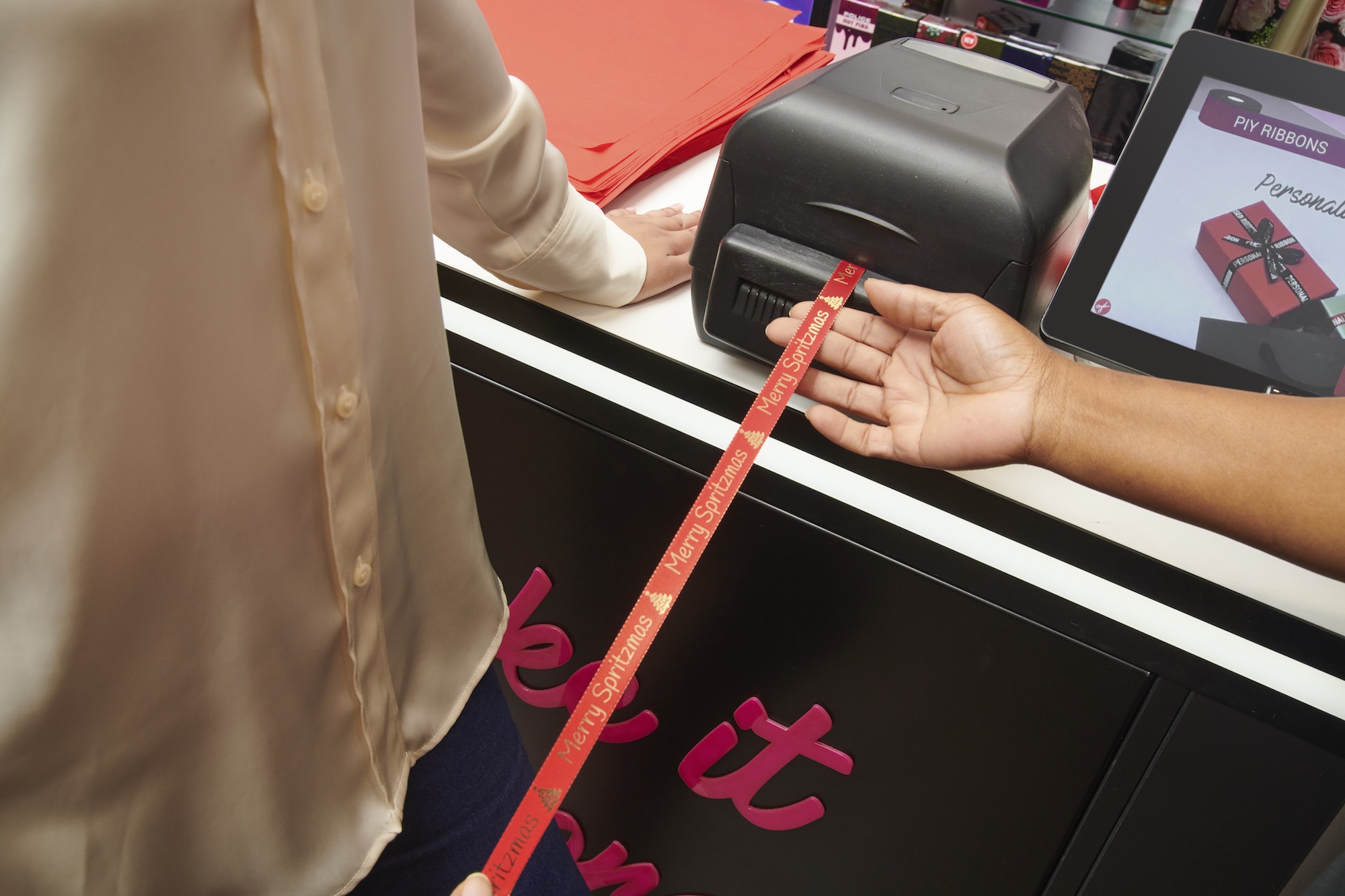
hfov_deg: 54.4
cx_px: 672
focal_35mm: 35
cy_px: 448
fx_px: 1307
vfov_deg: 37.8
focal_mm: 35
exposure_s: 1/200
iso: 640
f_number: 11
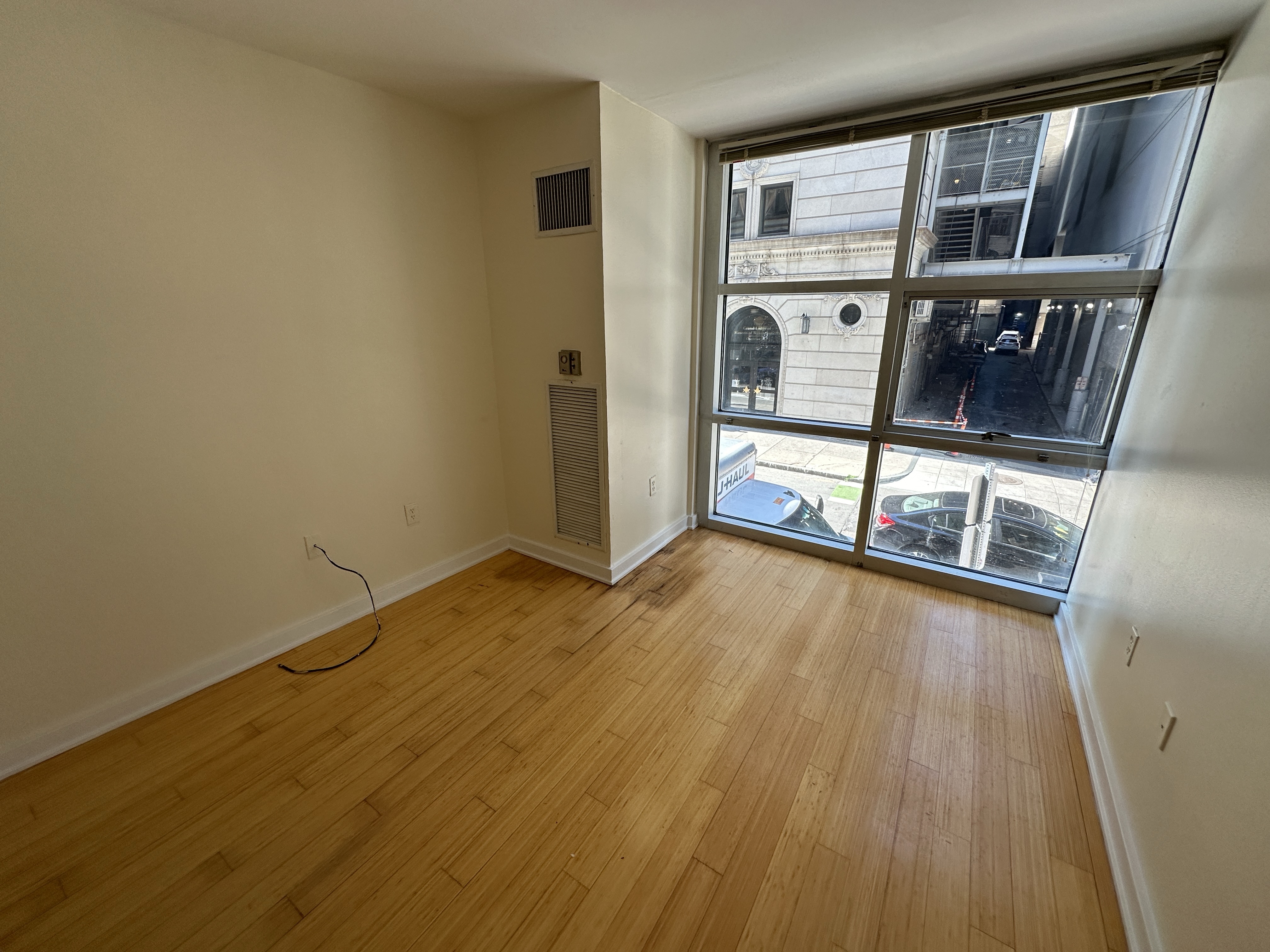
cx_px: 635
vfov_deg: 85.7
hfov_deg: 102.1
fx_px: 514
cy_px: 476
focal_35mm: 14
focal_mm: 2.22
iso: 80
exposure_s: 1/120
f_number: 2.2
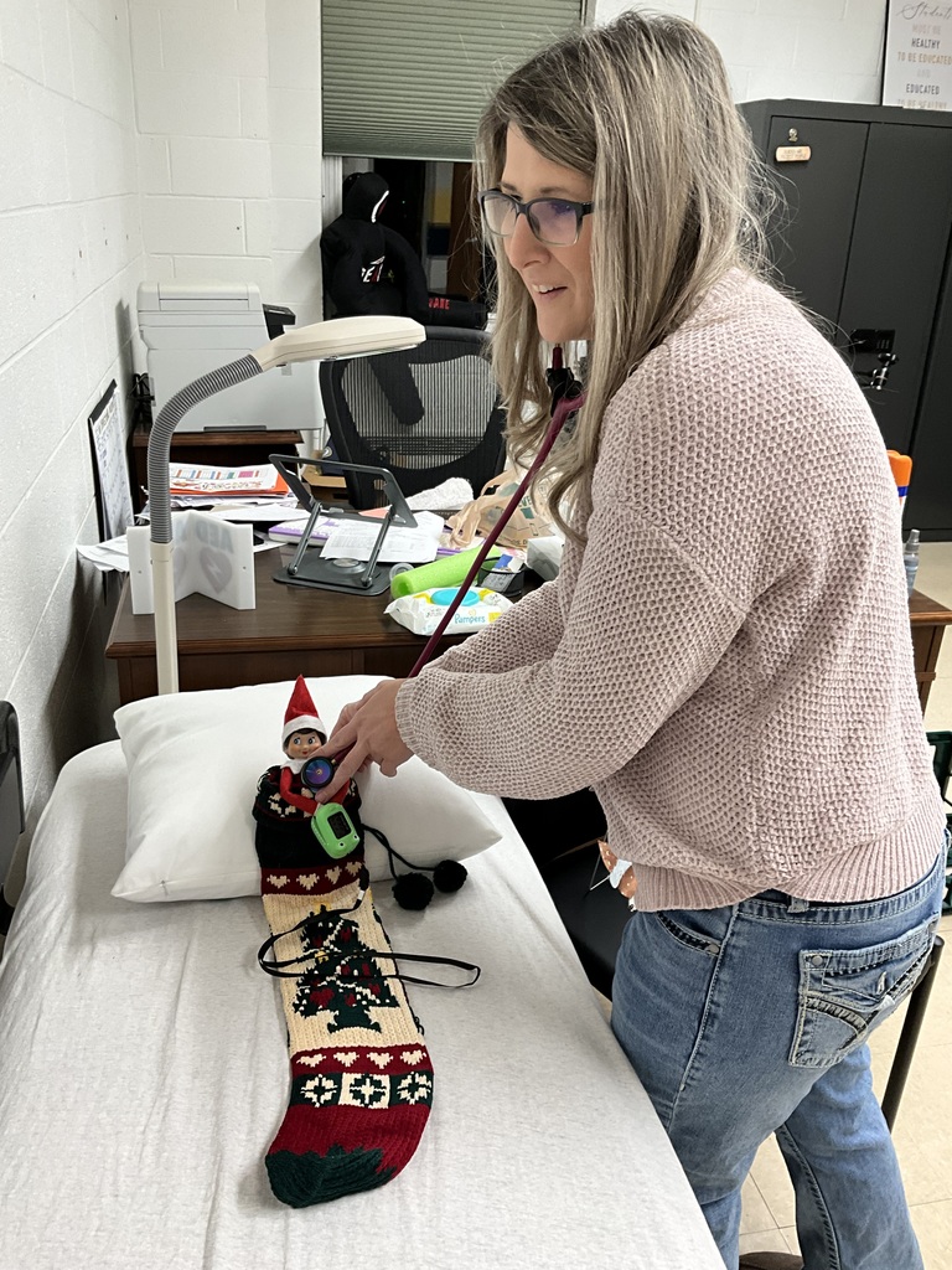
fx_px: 1063
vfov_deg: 61.7
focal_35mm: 29
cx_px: 476
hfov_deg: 48.2
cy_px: 635
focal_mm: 3
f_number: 1.8
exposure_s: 1/71
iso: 64
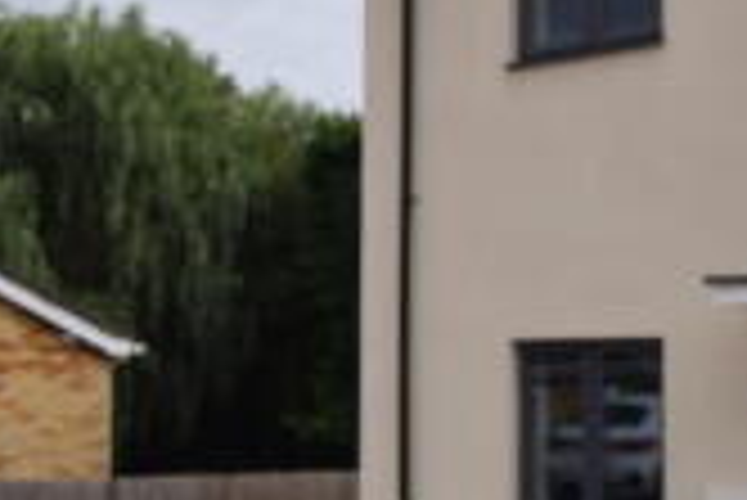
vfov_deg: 15.9
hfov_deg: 23.6
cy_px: 259
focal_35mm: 86
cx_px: 450
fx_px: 1786
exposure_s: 1/200
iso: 100
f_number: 9
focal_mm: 20
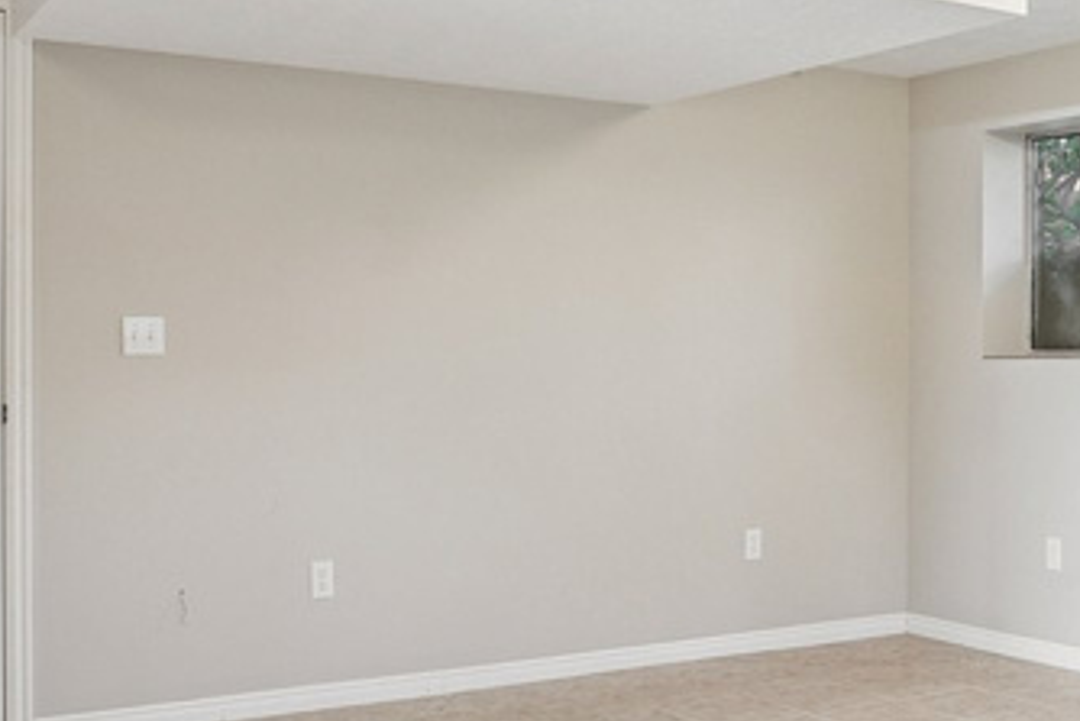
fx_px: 1471
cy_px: 351
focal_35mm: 49
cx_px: 805
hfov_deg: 39.3
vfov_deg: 27.5
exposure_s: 1/5
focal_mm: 16
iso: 400
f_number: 8
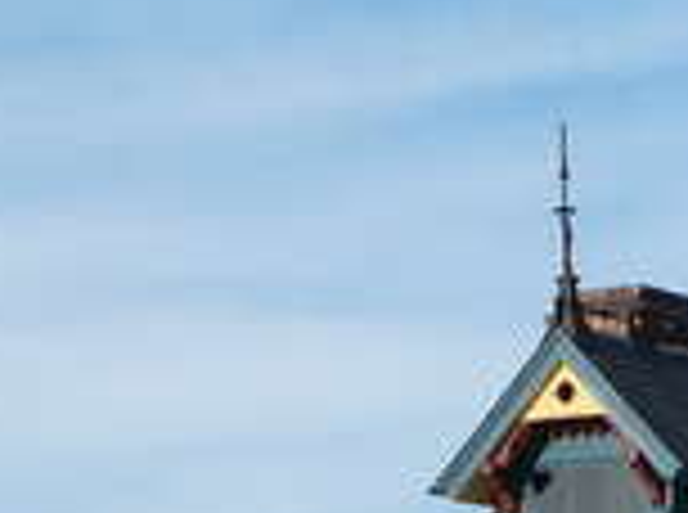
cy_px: 702
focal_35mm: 414
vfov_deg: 3.6
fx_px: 8209
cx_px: 1120
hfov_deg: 4.8
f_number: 4.7
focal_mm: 14.1
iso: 80
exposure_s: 1/500
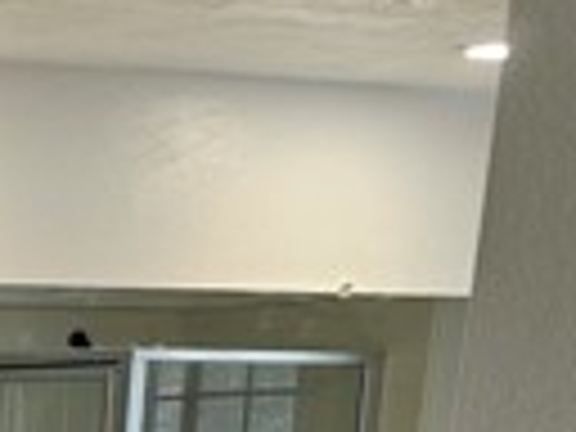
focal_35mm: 115
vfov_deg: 11.4
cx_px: -364
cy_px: 914
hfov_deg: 15.4
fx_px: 1914
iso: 80
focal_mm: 5.4
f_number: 1.8
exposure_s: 1/120
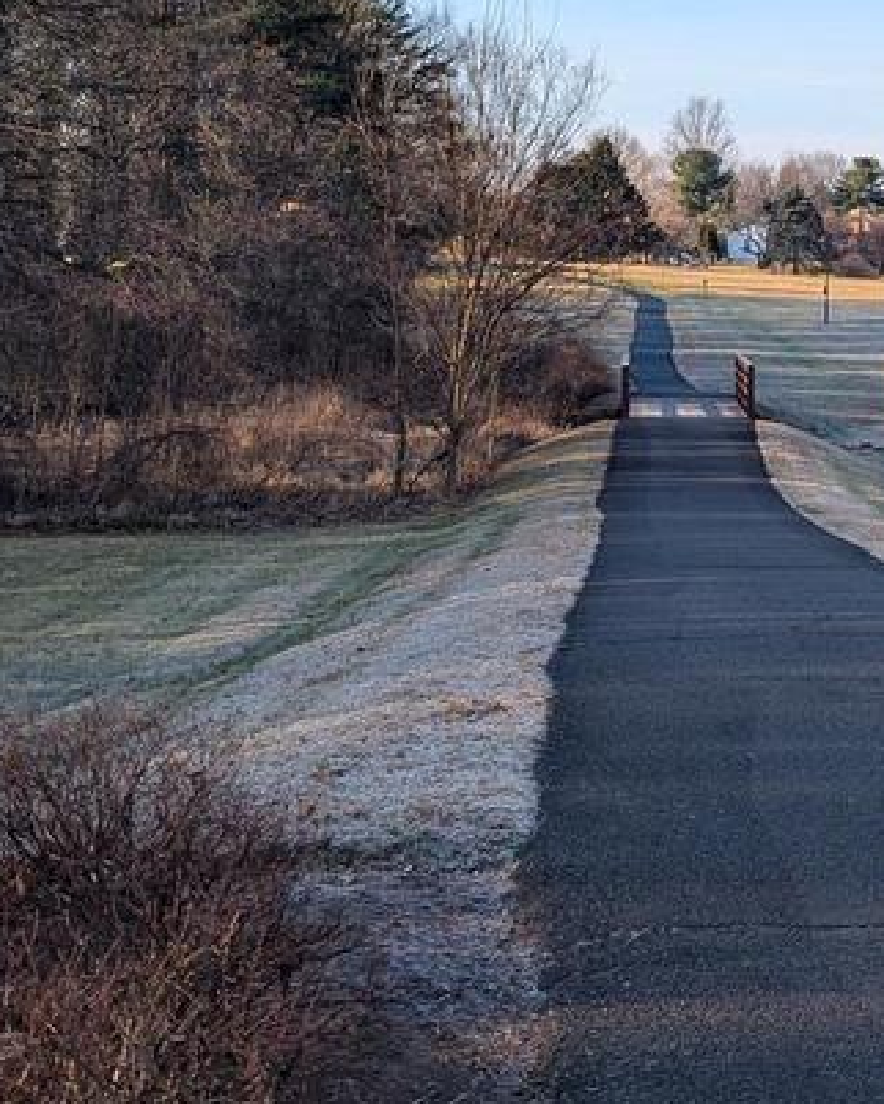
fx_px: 2059
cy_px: 319
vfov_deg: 29.7
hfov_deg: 24.0
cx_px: 668
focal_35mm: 63
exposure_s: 1/906
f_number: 1.85
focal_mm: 6.81
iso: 52
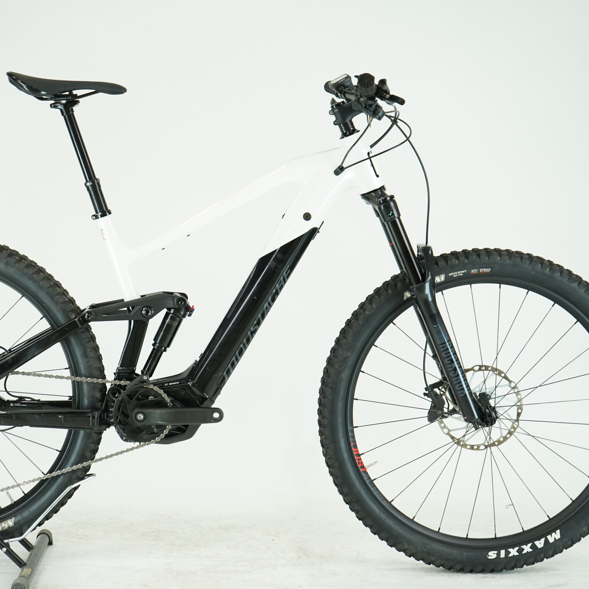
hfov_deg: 25.3
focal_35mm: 68
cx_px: 214
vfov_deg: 25.4
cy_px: 293
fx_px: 1309
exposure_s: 1/200
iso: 1600
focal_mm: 53
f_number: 5.6
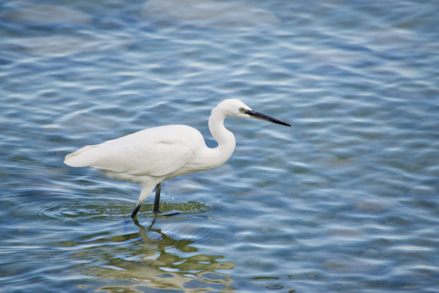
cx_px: 220
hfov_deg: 4.6
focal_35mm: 450
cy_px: 146
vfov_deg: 3.1
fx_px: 5487
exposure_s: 1/500
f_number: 5.6
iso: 200
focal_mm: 300
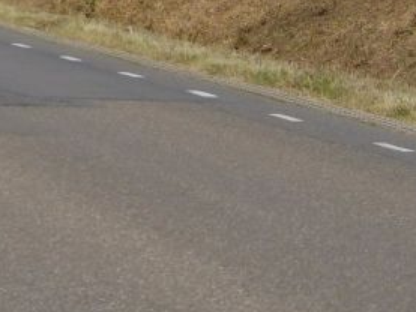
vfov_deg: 3.9
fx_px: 4484
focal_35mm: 373
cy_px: -345
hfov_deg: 5.3
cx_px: 634
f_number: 4
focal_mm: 15.5
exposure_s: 1/1300
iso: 100
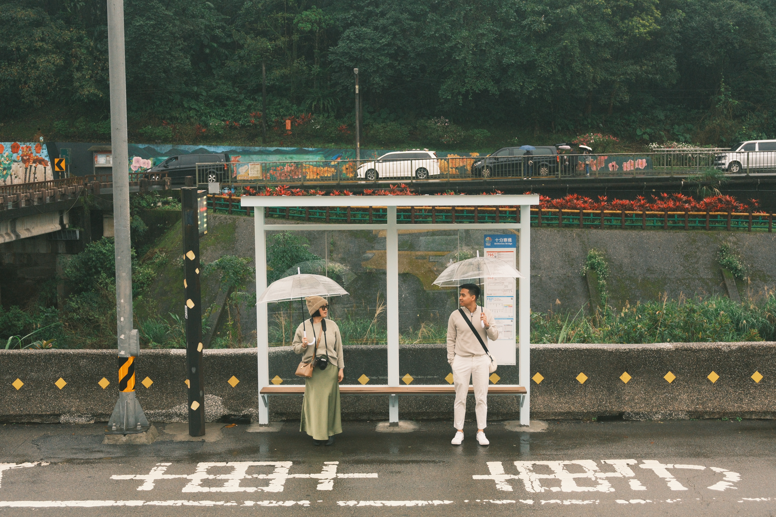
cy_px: 258
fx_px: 1078
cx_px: 388
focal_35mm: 50
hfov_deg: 39.6
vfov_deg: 27.0
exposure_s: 1/500
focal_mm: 33.3
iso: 1250
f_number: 3.8
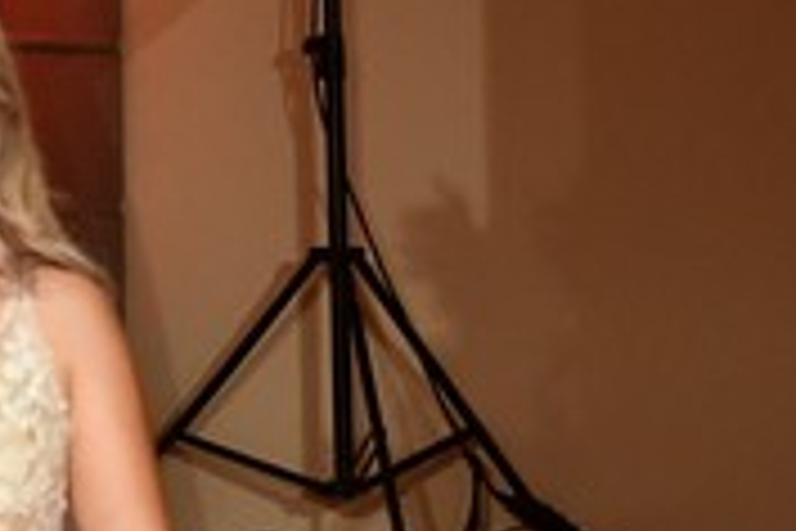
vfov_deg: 2.3
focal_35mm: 609
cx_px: 1133
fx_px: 13465
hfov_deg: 3.4
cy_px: 758
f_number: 5
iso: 900
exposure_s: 1/250
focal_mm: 70
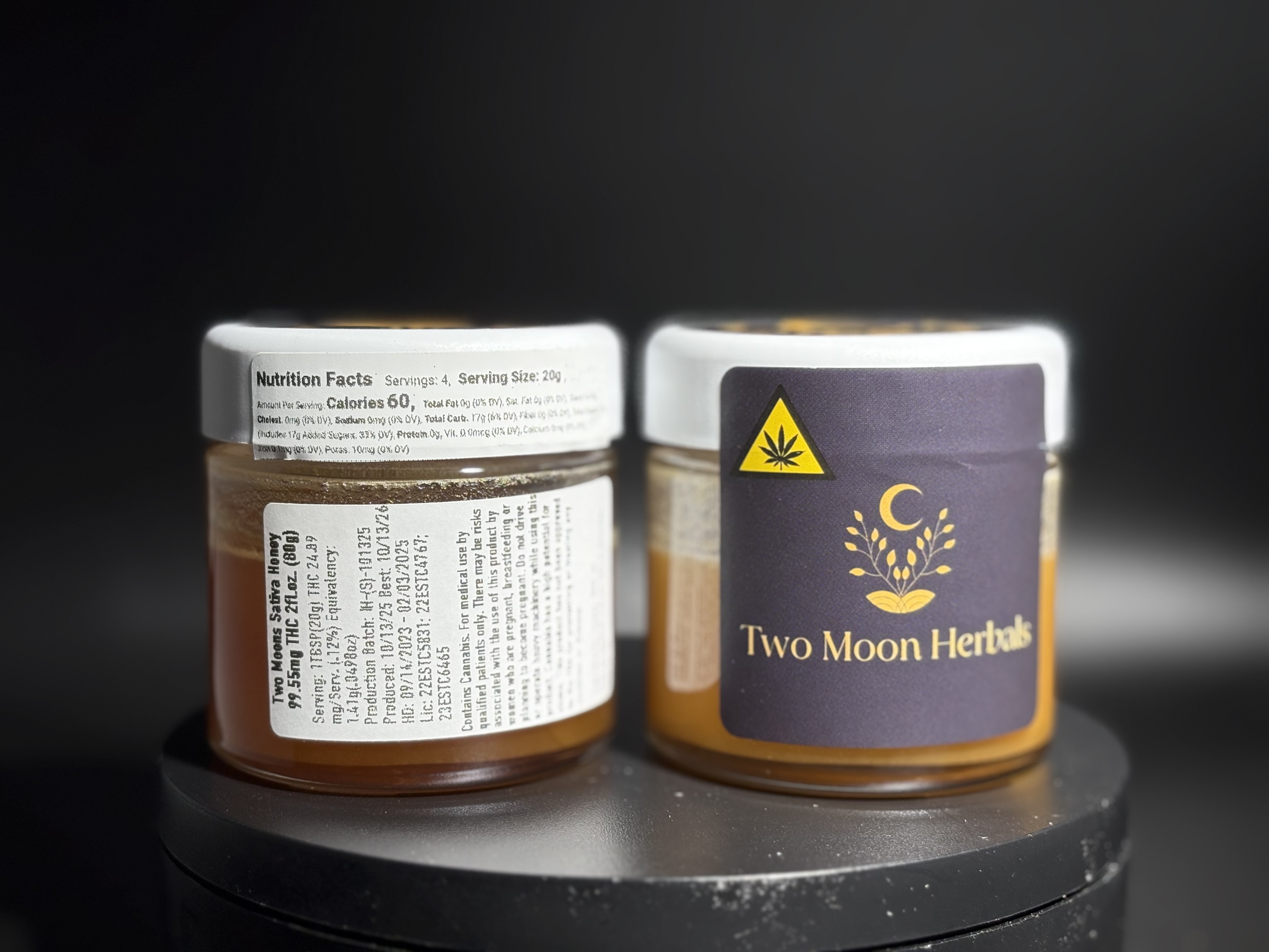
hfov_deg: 36.8
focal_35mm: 52
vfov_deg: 28.0
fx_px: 1906
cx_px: 634
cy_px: 476
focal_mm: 5.96
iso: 32
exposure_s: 1/907
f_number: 1.6
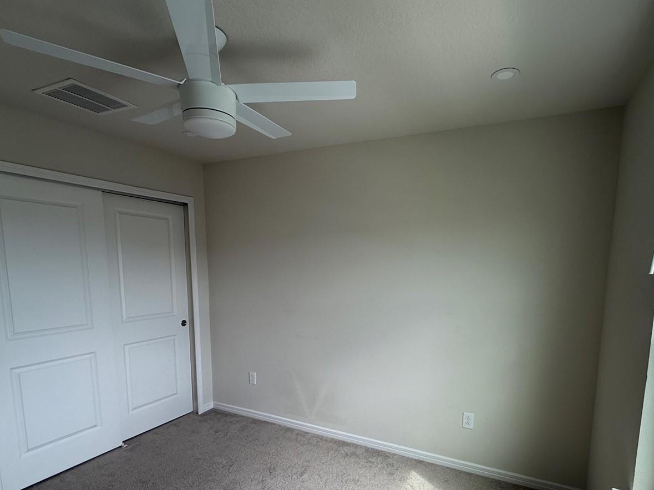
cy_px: 309
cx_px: 364
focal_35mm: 19
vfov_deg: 67.5
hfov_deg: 84.3
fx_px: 359
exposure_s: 1/120
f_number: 2.2
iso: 100
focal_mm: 2.22
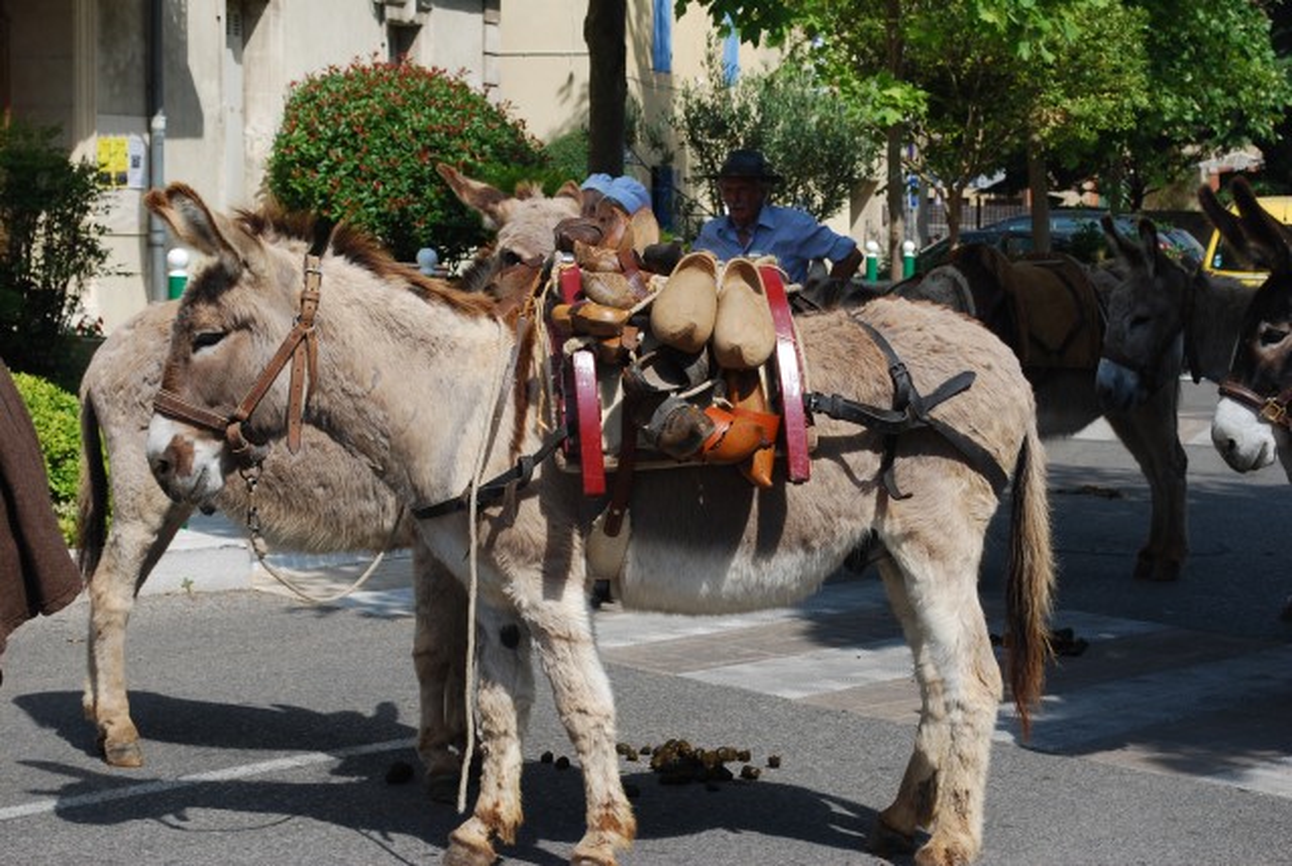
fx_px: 2966
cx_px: 646
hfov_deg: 24.6
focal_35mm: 82
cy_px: 433
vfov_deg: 16.6
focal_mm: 55
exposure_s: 1/250
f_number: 8
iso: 100
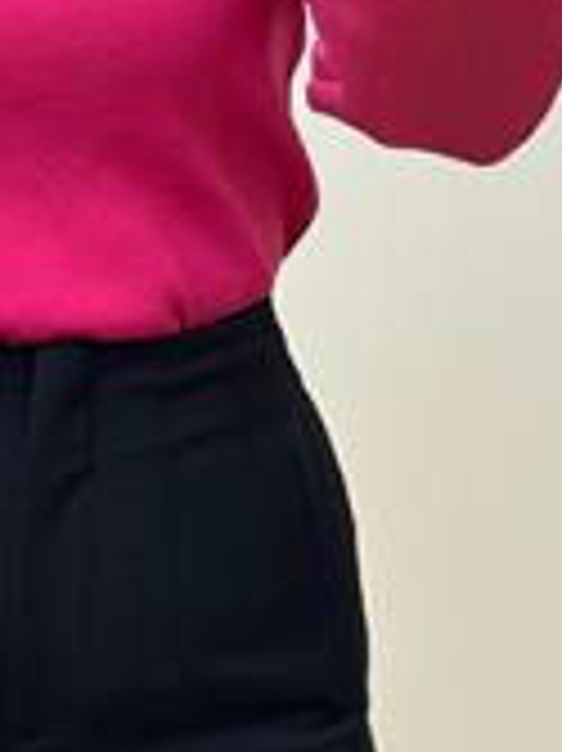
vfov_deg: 12.8
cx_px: 36
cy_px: 16
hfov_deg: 9.6
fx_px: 3316
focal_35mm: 153
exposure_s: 1/138
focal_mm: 6.86
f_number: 1.78
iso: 64
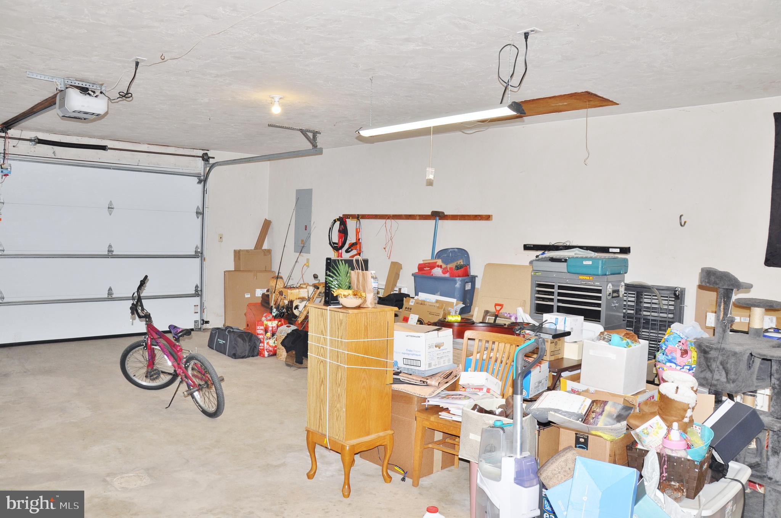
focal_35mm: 27
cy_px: 259
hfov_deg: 67.4
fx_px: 585
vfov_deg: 47.8
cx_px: 390
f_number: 5.6
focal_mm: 18
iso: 250
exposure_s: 1/60
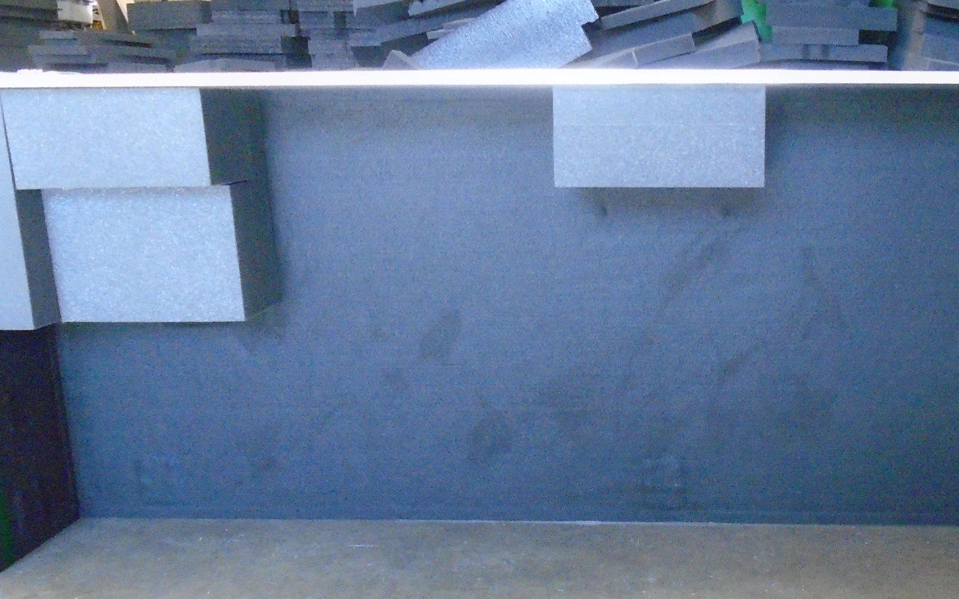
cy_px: 425
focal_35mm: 44
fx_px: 1150
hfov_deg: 44.3
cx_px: 673
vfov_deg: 28.9
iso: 800
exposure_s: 1/50
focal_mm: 4.6
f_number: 3.2
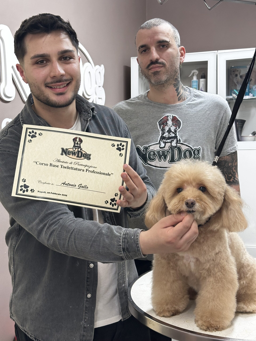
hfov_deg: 30.3
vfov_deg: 39.7
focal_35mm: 48
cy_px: 170
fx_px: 473
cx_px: 128
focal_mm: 6.86
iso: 200
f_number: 1.78
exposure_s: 1/50
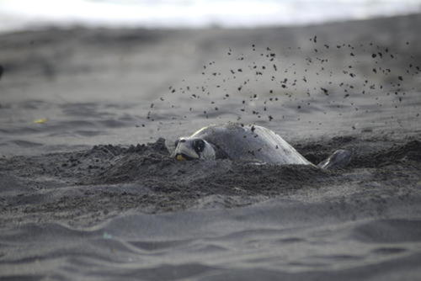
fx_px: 3510
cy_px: 140
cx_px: 210
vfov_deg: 4.6
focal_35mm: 300
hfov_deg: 6.9
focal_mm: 300
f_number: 5.6
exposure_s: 1/500
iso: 400
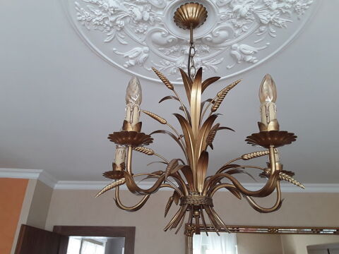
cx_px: 170
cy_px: 127
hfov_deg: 65.3
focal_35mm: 27
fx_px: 264
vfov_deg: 51.4
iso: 64
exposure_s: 1/33
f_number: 1.9
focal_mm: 2.91
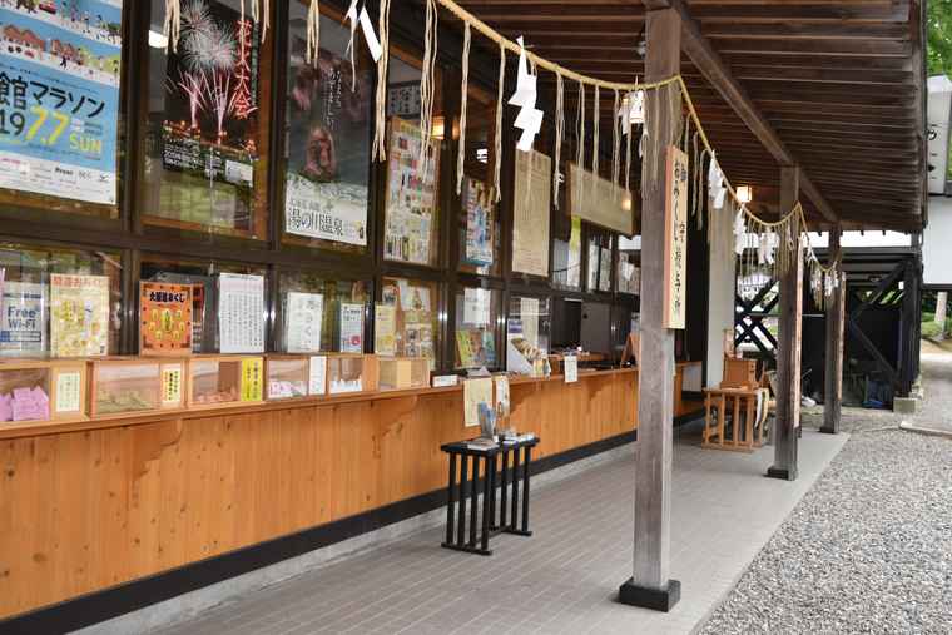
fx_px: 873
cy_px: 318
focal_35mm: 33
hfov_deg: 57.2
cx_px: 476
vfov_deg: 40.0
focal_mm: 22
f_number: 4
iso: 110
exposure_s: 1/60
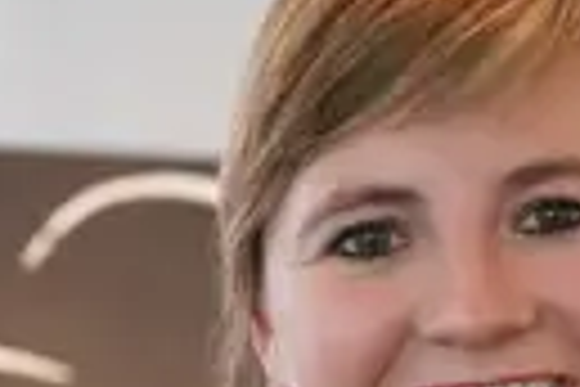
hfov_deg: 10.4
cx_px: 470
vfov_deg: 6.5
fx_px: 3190
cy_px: 1024
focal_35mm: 198
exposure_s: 1/160
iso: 4000
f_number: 4
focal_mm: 46
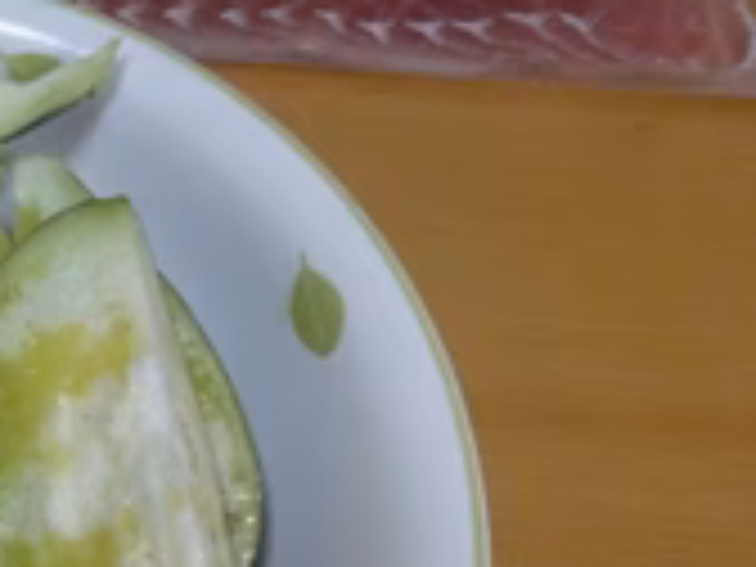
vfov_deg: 25.4
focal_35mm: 57
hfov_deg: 29.6
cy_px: 414
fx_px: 1245
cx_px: -122
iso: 800
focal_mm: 4.3
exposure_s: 1/60
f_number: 3.3
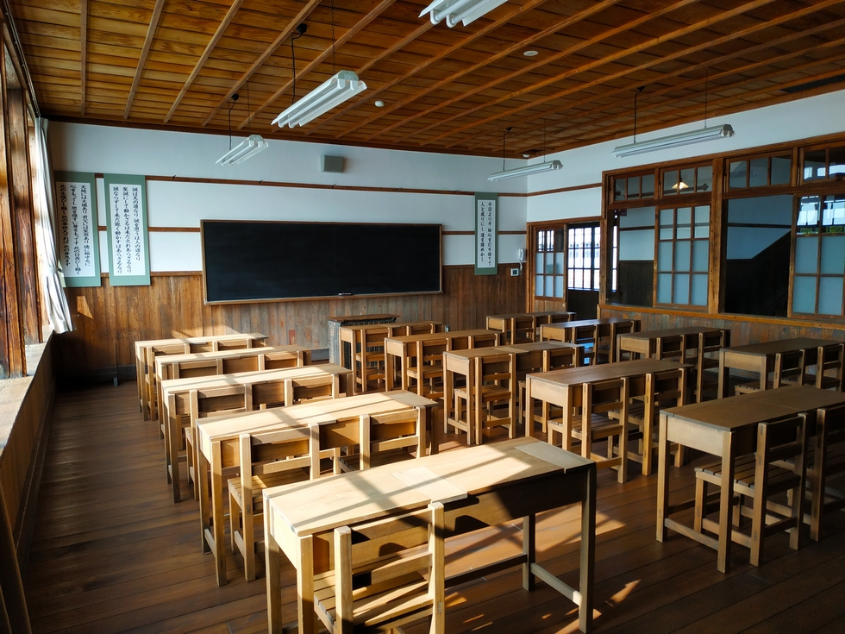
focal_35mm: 24
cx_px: 422
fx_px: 586
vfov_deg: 56.8
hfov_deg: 71.6
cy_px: 317
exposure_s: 1/196
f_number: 1.9
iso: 160
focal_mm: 3.94
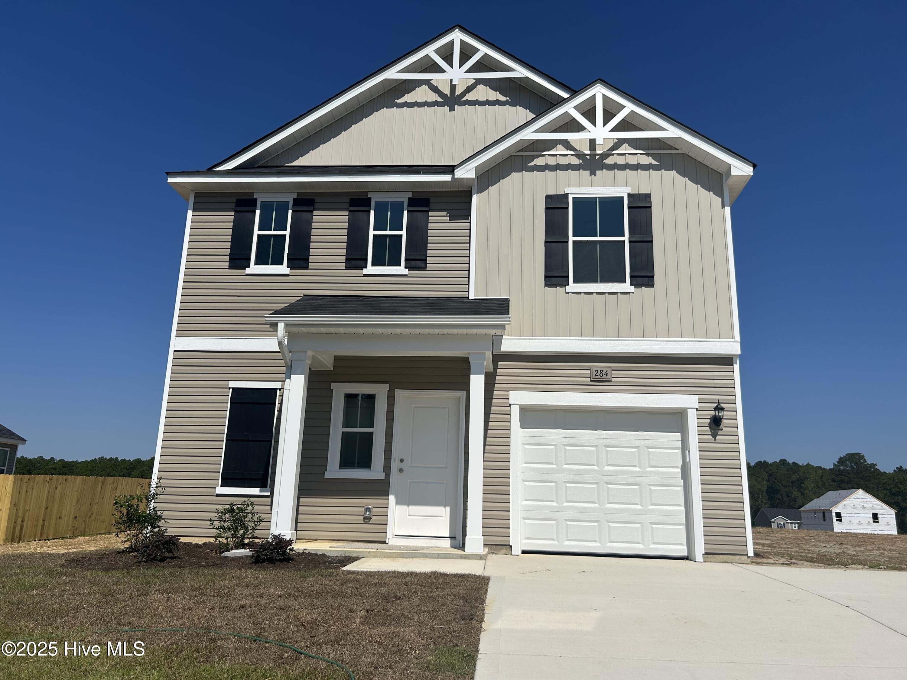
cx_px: 454
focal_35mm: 26
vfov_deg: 53.1
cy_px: 340
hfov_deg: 67.3
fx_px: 681
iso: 50
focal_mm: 5.7
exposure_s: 1/11364
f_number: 1.5
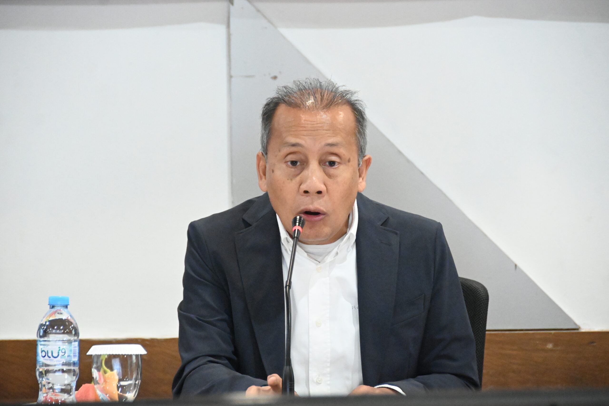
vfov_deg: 6.1
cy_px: 203
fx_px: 3806
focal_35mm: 225
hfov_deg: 9.1
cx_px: 304
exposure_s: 1/80
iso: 12800
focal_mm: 150
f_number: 5.6
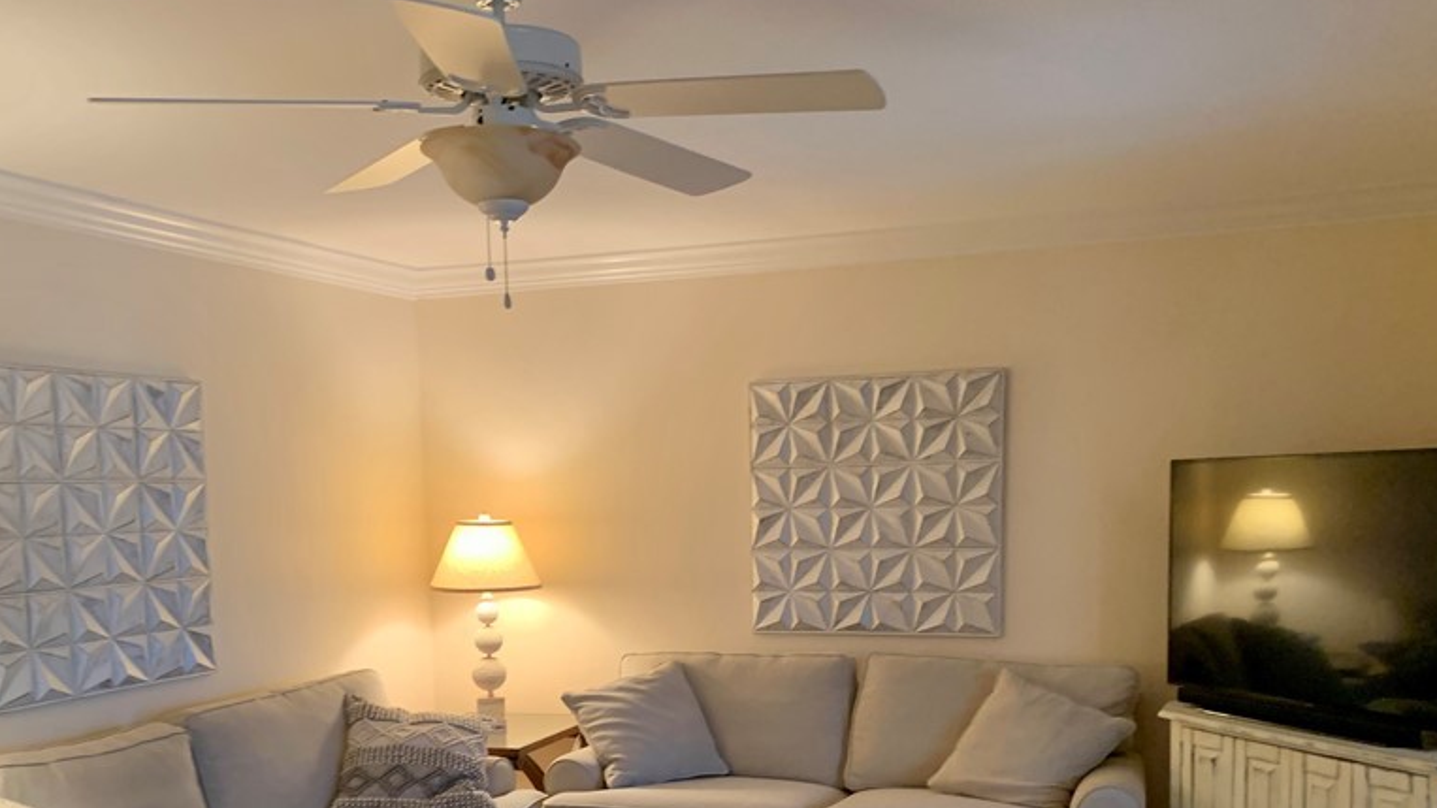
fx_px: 1448
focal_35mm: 38
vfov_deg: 30.1
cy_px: 693
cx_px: 704
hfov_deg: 52.8
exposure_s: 1/60
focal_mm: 4.25
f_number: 1.8
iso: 200
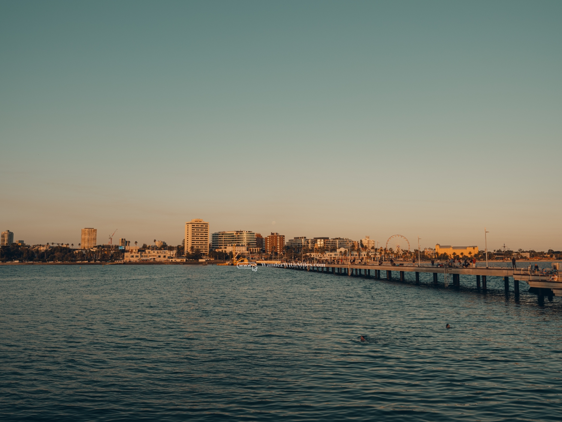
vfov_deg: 49.7
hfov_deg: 63.4
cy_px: 211
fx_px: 455
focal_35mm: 28
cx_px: 281
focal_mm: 35
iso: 200
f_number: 8
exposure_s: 1/240
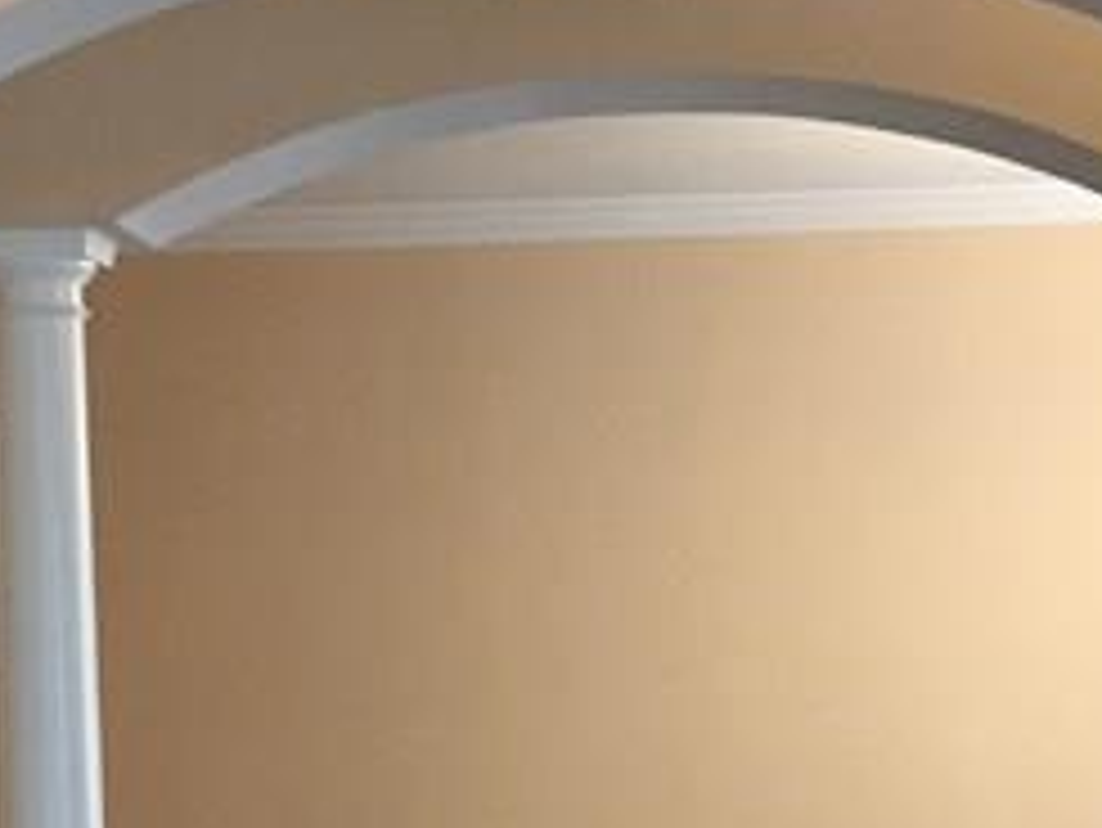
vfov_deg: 11.6
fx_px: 3854
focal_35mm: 121
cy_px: 1305
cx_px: 445
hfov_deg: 16.3
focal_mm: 4.15
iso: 80
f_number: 2.2
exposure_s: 1/30
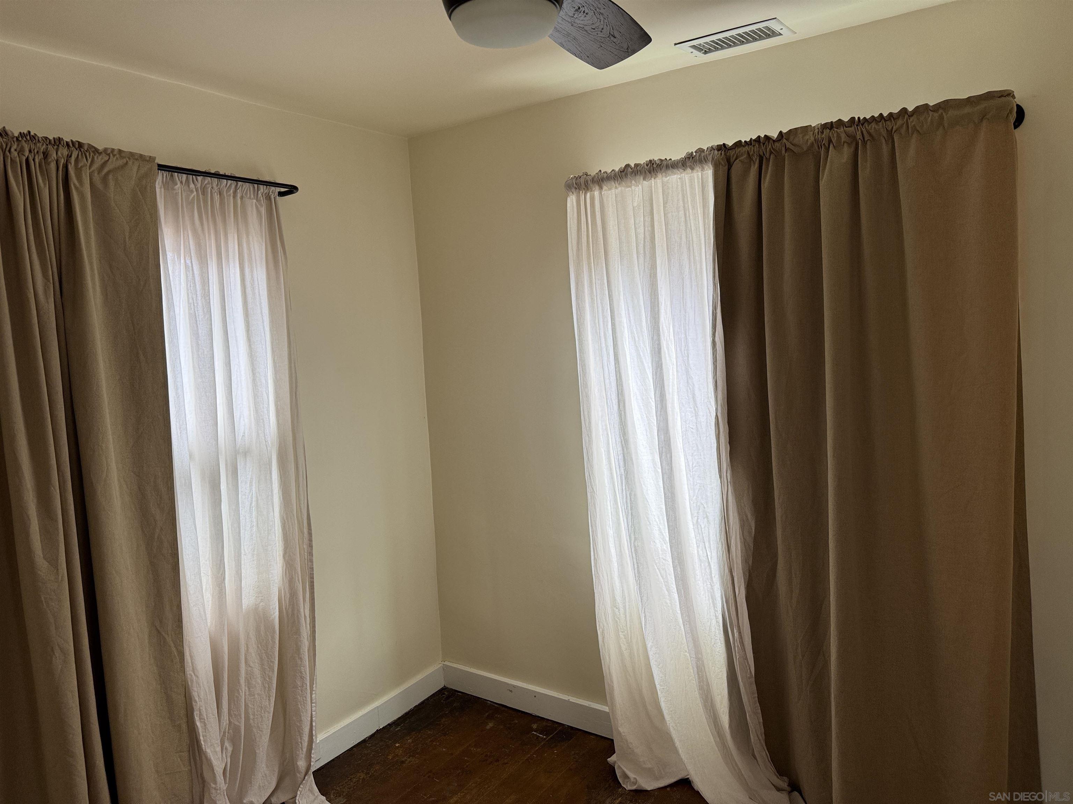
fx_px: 744
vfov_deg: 56.8
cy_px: 402
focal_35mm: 24
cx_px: 536
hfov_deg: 71.6
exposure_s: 1/120
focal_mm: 6.76
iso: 100
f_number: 1.78
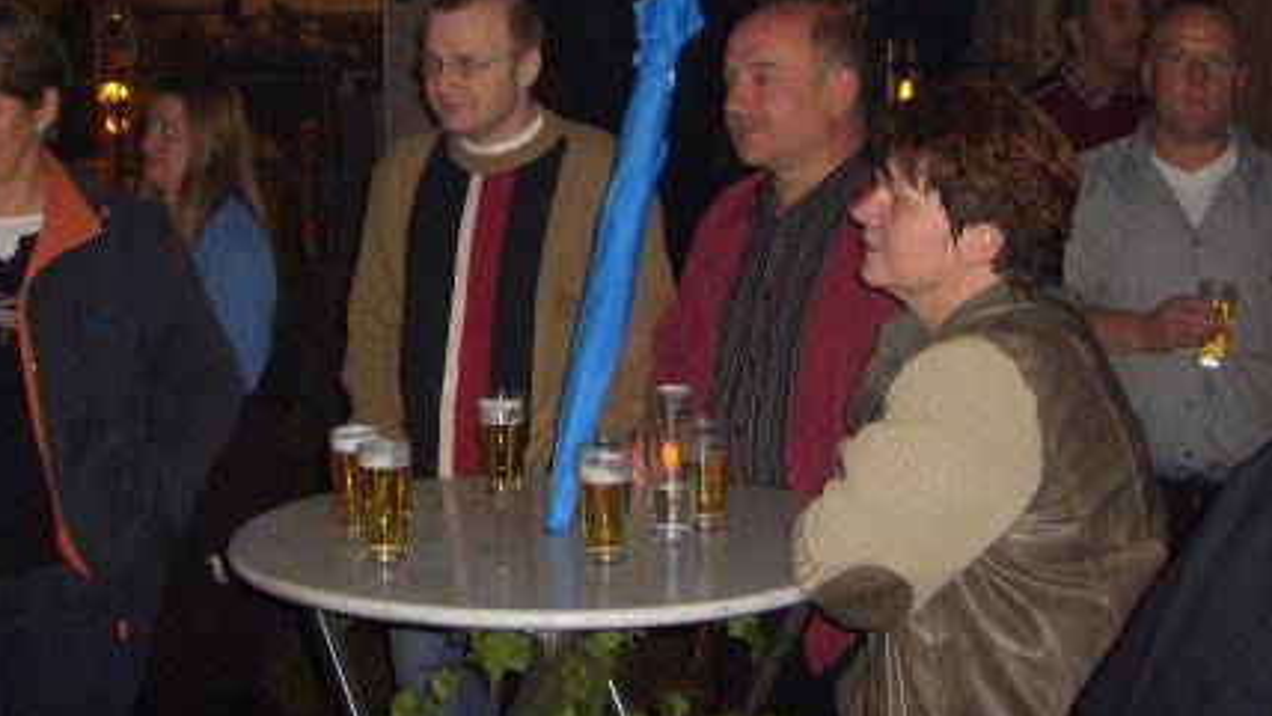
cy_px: 62
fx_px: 1923
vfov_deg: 20.6
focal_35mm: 57
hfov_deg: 36.4
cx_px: 490
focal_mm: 5.8
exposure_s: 1/60
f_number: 2.6
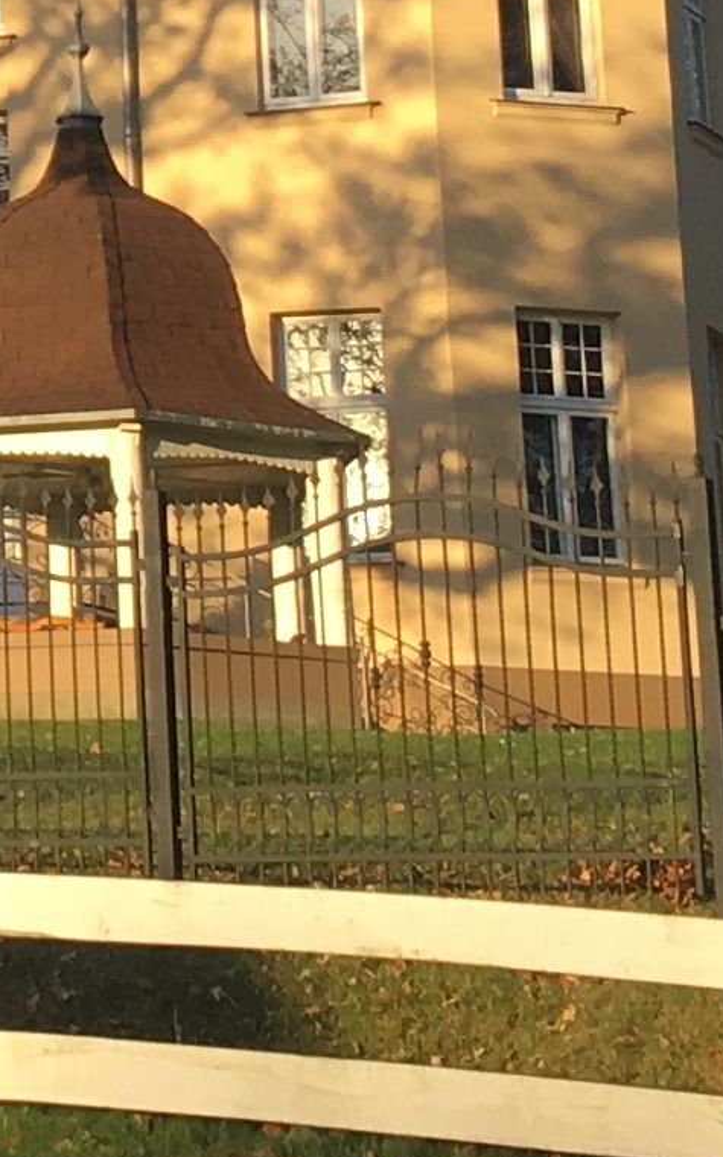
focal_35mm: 163
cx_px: -1059
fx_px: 5139
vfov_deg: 12.5
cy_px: -294
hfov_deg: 7.5
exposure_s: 1/610
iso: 25
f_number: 2.2
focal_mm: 4.15
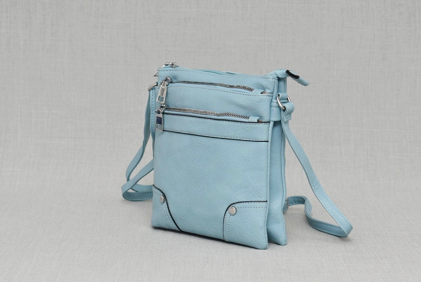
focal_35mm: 82
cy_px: 141
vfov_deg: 16.6
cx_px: 210
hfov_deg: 24.6
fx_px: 966
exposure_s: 1/60
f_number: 5.6
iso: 100
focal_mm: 55
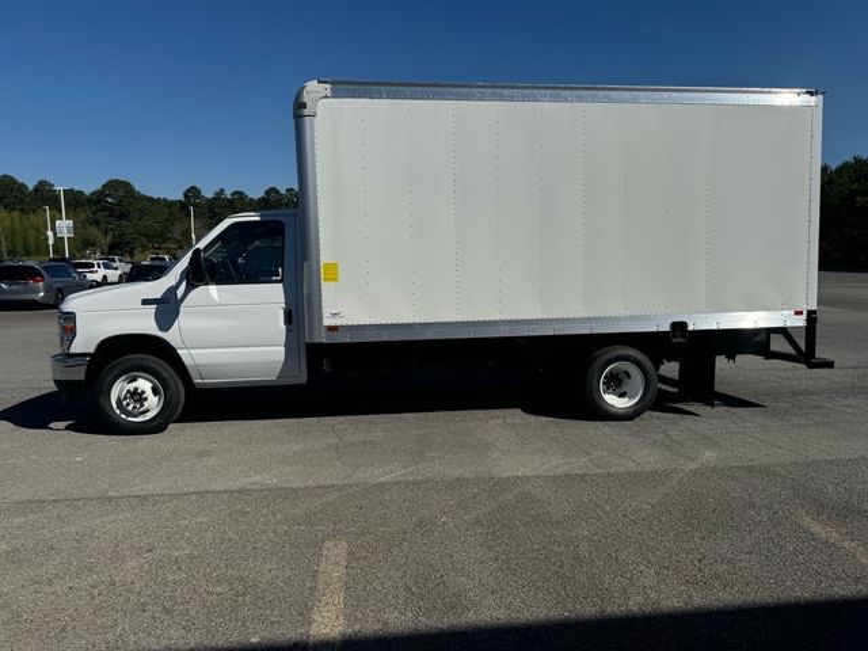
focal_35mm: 24
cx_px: 434
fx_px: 602
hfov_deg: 71.6
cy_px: 326
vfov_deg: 56.8
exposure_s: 1/12346
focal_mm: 6.76
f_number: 1.78
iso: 80
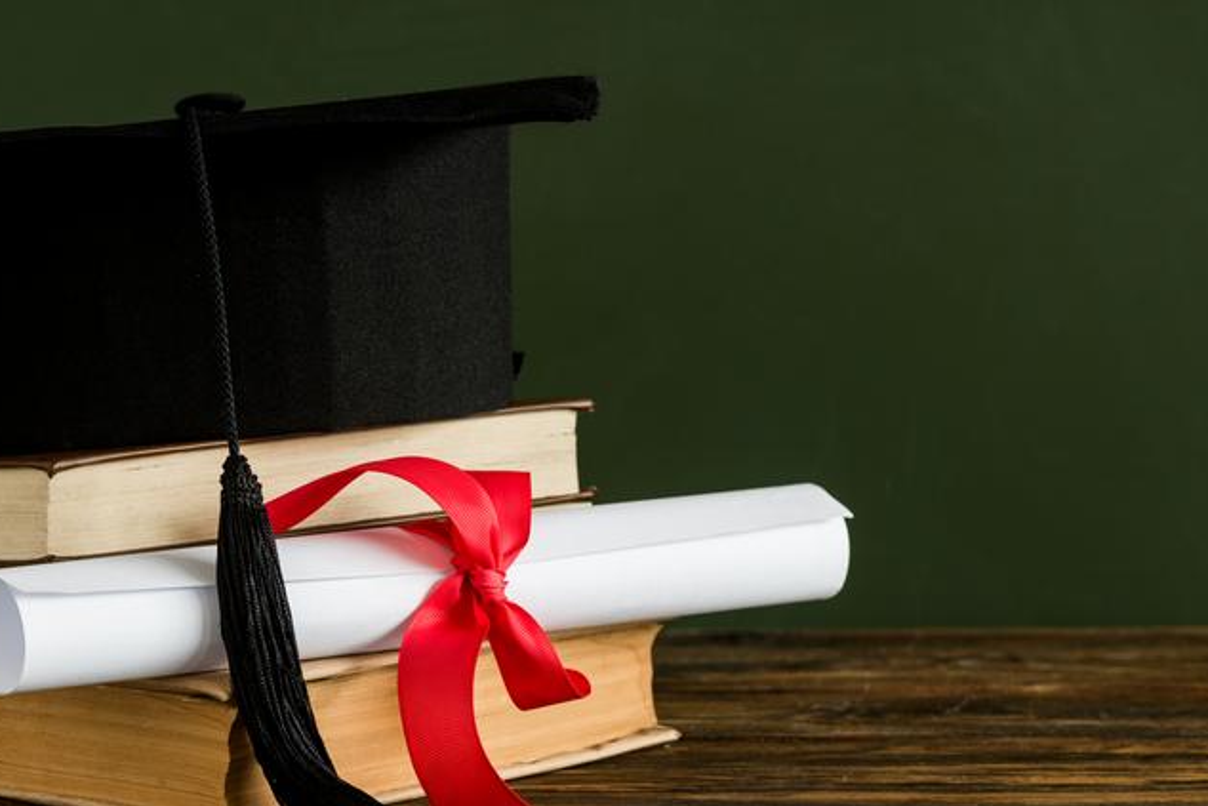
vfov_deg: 8.9
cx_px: 703
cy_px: 433
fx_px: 5168
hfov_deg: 13.3
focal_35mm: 154
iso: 400
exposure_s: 1/3.33
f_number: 8
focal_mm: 122
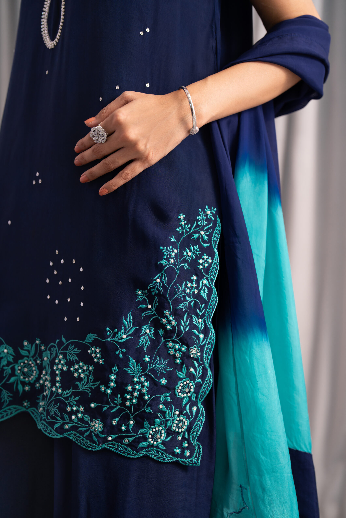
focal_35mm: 50
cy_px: 259
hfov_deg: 27.0
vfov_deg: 39.6
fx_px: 721
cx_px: 173
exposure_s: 1/160
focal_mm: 50
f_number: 2.5
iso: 250
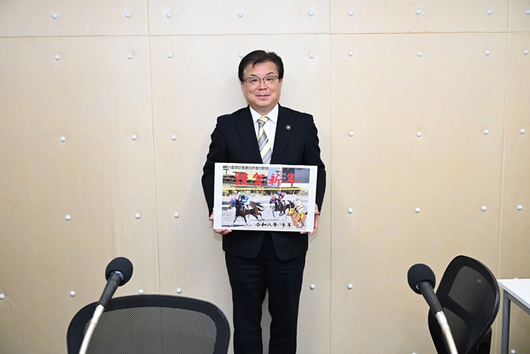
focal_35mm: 37
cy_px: 177
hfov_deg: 51.9
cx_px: 265
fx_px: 545
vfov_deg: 36.0
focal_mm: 37
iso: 800
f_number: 5
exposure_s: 1/100
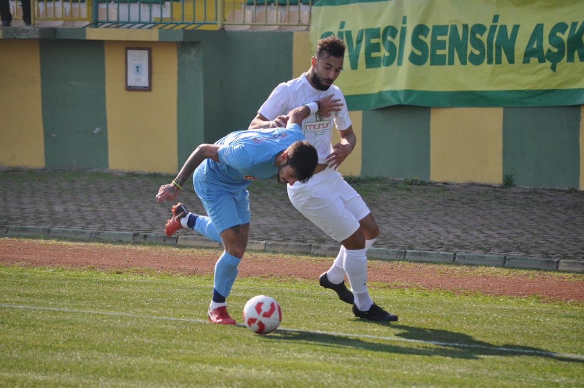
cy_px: 194
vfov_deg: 6.8
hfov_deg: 10.2
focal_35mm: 202
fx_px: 3281
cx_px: 292
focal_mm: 135
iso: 400
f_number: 5
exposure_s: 1/1250
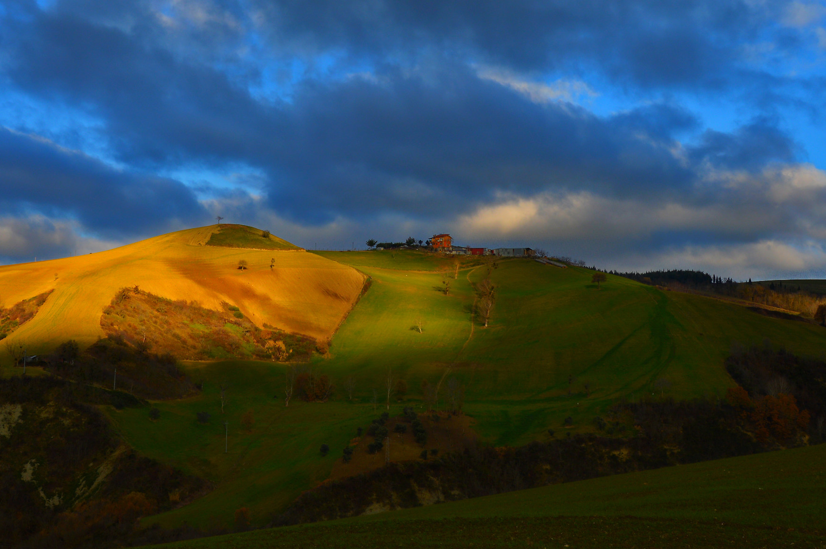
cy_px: 211
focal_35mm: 60
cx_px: 383
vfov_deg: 22.6
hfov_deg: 33.6
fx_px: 1368
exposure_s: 1/250
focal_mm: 29
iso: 100
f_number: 8
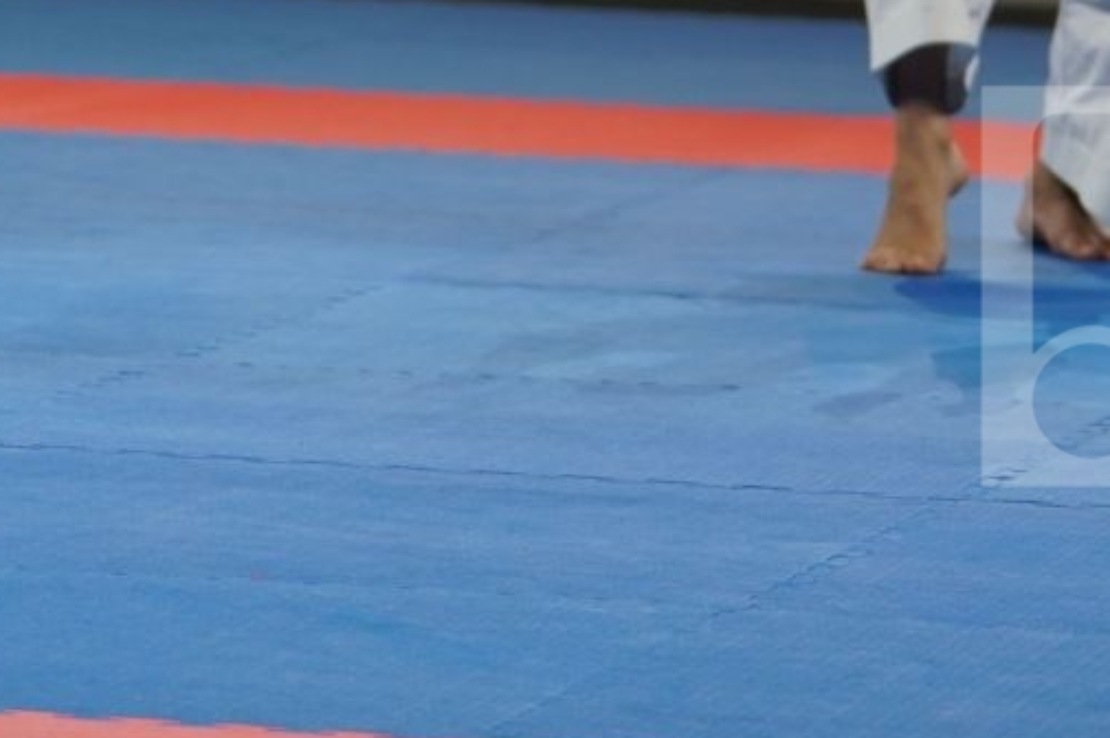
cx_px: -303
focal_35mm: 371
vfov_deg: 3.7
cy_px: -494
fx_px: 11431
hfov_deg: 5.5
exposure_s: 1/500
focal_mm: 104
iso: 640
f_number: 2.8
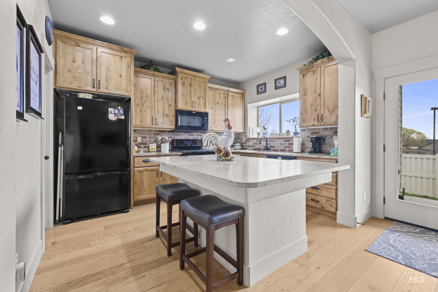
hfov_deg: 98.5
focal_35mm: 16
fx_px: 189
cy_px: 146
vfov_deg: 75.5
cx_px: 219
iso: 200
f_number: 11
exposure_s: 2
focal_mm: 15.5
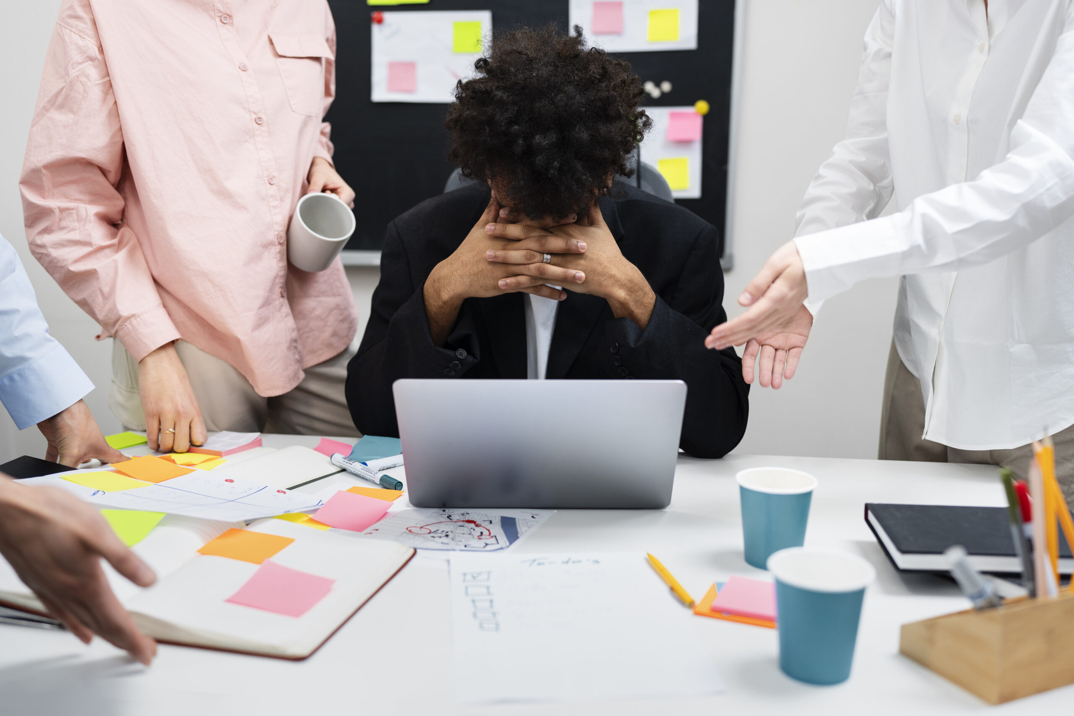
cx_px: 537
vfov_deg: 37.9
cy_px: 358
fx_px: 1044
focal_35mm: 35
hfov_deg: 54.4
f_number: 2
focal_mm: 35
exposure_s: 1/250
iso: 500
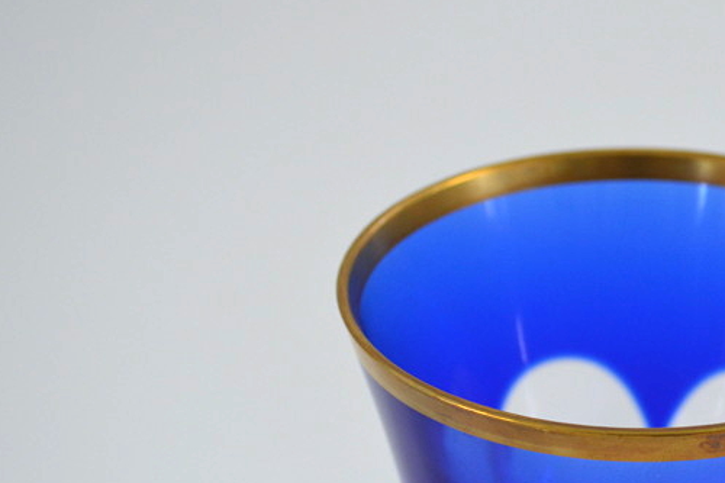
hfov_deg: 18.6
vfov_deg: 12.6
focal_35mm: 108
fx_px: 2174
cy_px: 440
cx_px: 645
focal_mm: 36
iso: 450
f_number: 5
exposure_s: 1/60
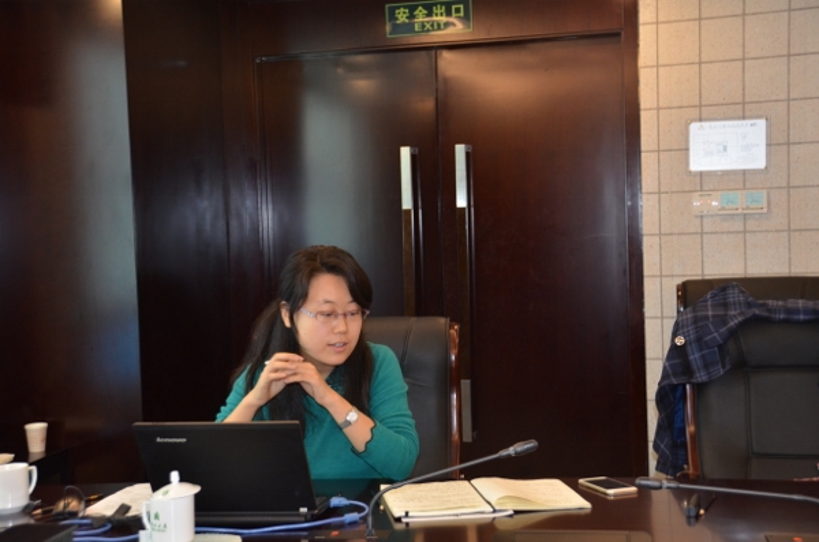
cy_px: 271
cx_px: 410
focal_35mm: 52
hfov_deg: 37.9
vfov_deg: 25.6
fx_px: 1192
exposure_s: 1/60
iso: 800
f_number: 4.2
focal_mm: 35
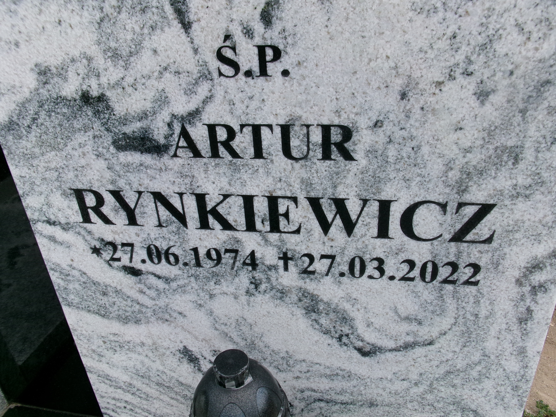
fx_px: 450
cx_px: 278
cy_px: 208
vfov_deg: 49.7
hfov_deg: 63.4
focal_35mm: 28
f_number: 10.8
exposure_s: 1/75
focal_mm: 5.1
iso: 100
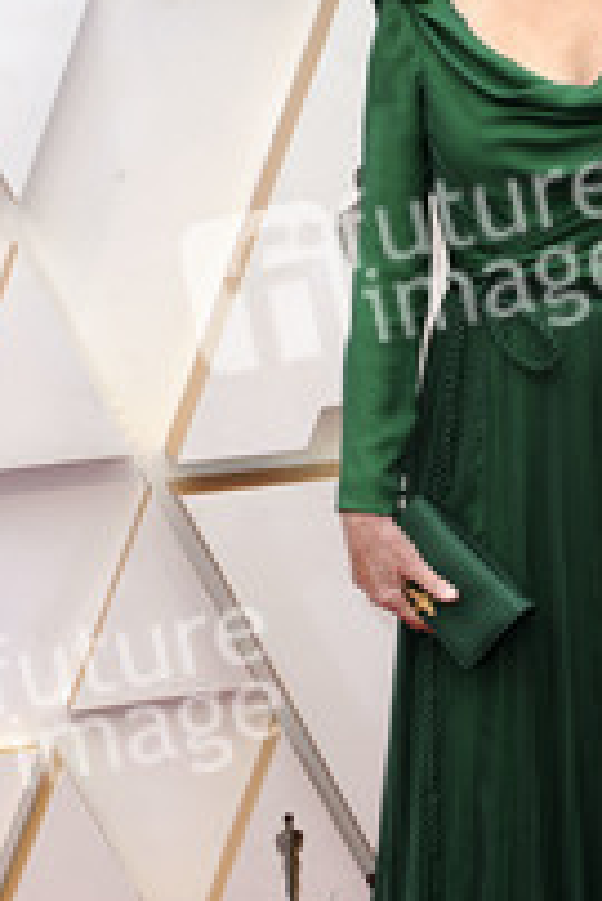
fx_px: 2879
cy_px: 491
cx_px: 542
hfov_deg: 11.9
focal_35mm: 115
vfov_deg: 17.8
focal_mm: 58
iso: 800
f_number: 8
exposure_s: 1/200
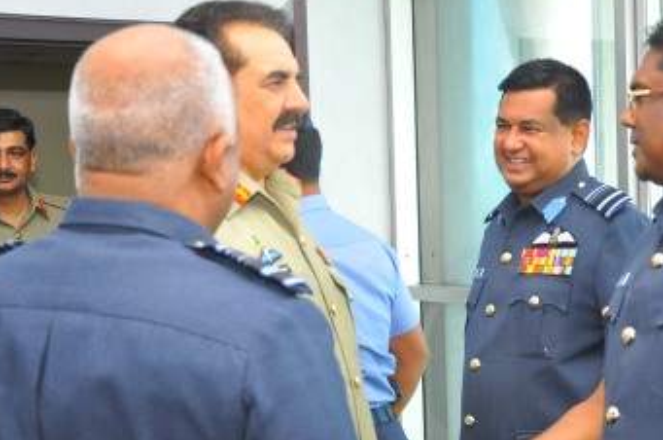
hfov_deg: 27.3
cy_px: 271
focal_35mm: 74
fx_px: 1360
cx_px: 410
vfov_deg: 18.3
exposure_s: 1/100
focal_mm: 28
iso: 800
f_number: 4
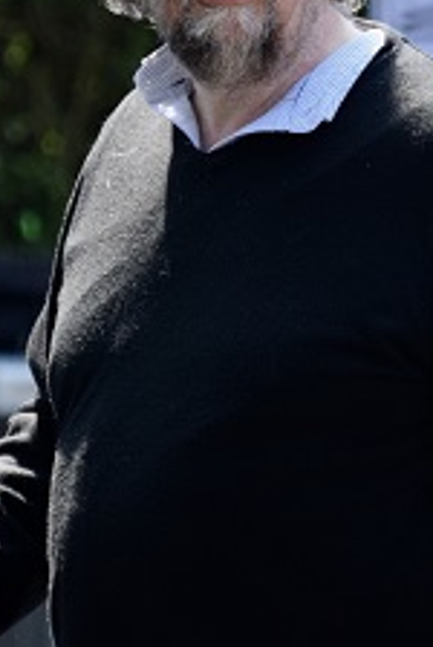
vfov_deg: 1.7
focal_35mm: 1203
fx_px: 21636
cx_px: 87
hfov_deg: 1.1
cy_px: 121
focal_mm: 300
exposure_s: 1/500
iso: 800
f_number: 5.6
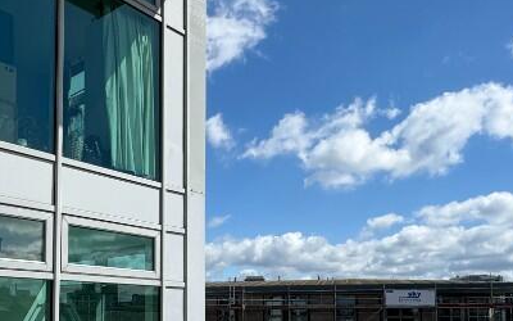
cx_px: 162
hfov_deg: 50.4
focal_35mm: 38
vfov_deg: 32.1
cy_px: 282
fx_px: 531
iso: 50
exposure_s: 1/3546
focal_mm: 2.22
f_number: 2.2
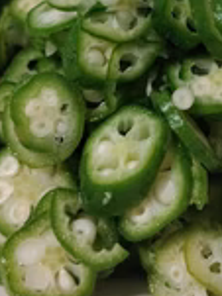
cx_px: 151
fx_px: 522
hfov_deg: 23.9
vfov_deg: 30.9
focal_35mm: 61
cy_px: 59
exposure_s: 1/60
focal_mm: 5.5
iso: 616
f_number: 1.9
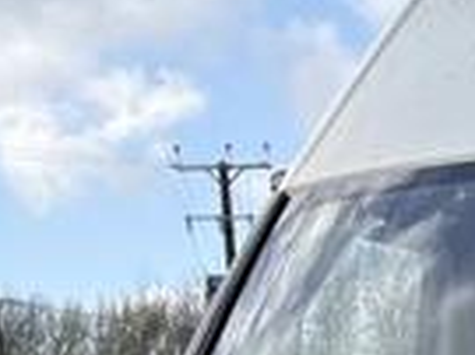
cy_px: 928
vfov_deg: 7.8
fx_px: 2372
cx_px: 999
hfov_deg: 10.4
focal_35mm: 173
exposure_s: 1/1901
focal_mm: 5.96
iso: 50
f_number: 1.6
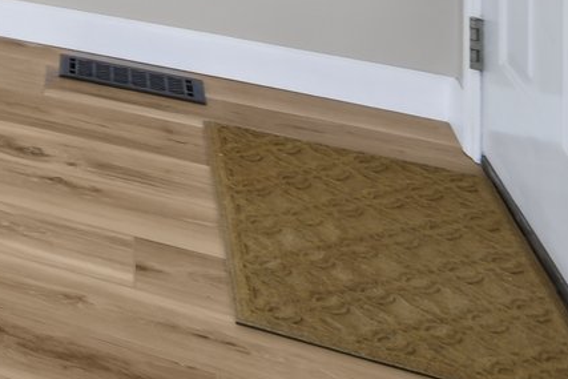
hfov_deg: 16.8
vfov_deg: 14.3
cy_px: -468
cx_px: -678
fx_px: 1136
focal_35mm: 72
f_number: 11
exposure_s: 1
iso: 100
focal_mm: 15
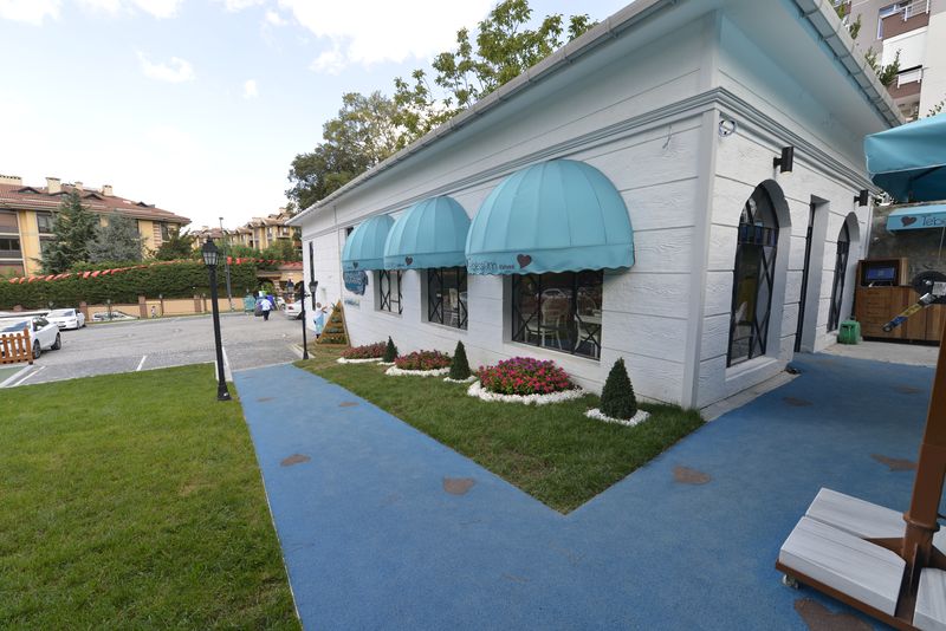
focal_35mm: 14
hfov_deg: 104.2
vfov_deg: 81.3
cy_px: 316
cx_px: 473
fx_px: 368
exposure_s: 1/100
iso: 160
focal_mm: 14
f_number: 7.1
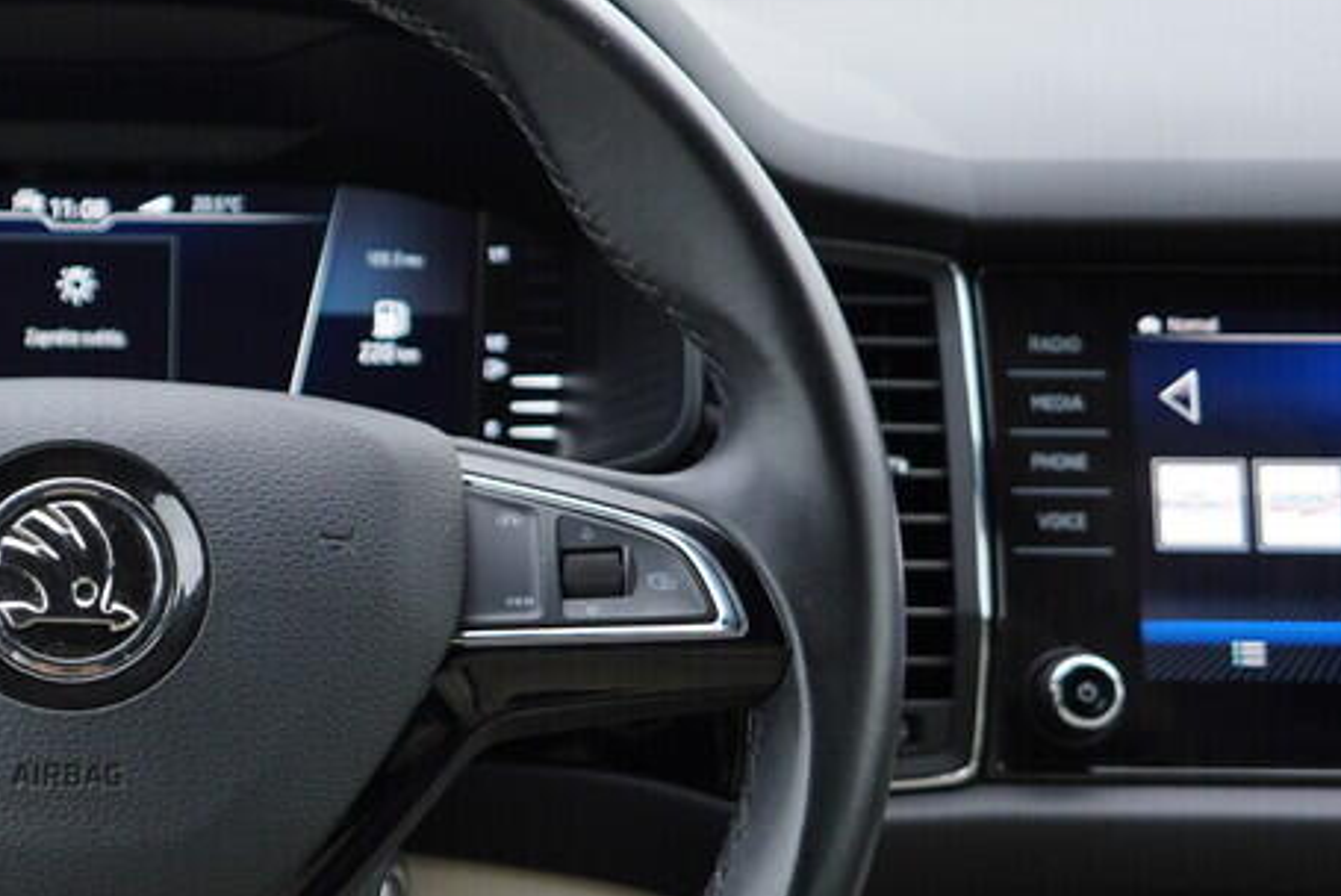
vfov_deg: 16.9
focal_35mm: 81
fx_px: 3019
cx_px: -27
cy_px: 559
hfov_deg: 23.9
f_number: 2.8
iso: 200
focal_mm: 24
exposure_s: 1/40
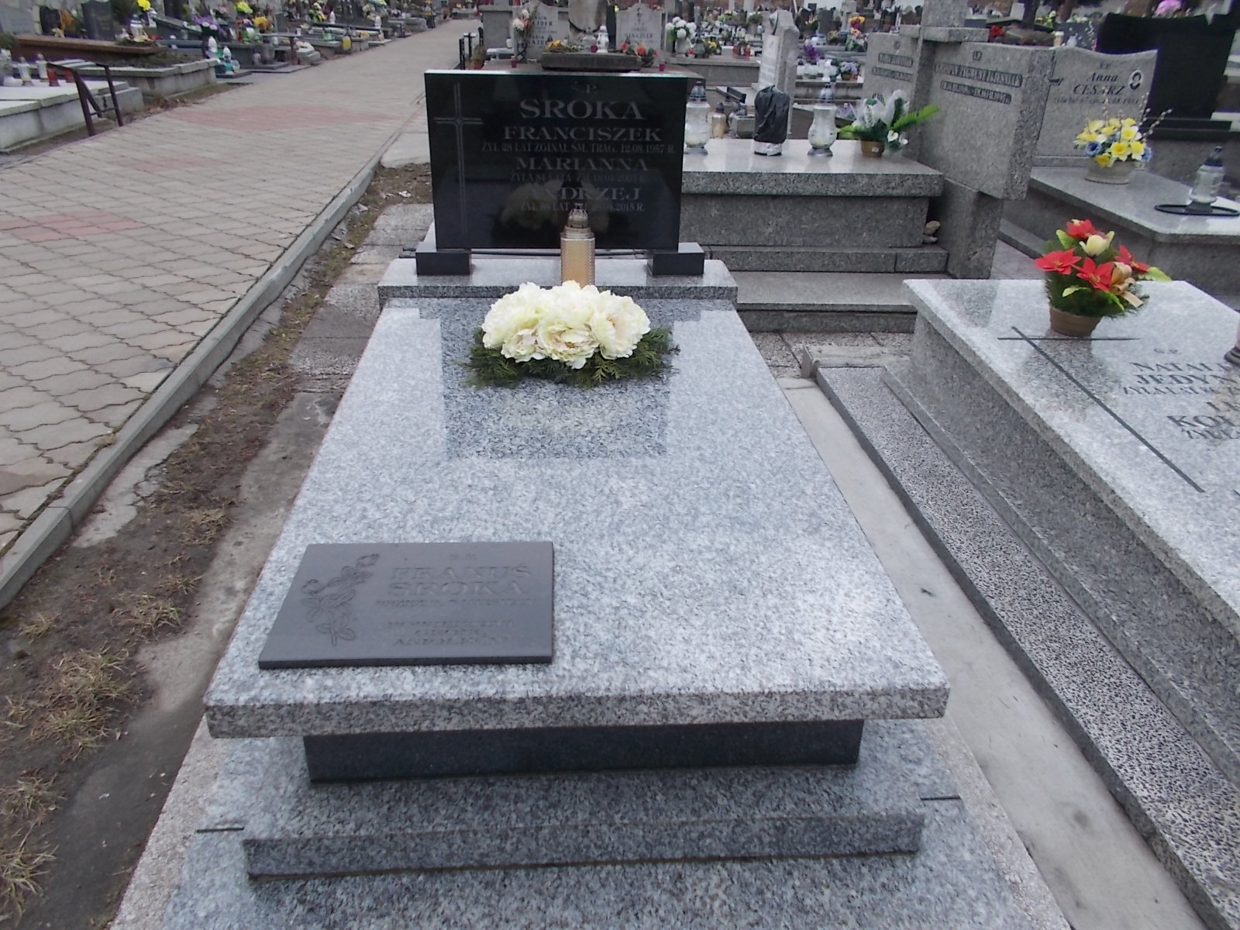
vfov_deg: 53.1
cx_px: 620
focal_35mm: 26
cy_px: 465
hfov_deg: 67.3
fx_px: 931
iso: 80
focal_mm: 4.6
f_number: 8
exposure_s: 1/80
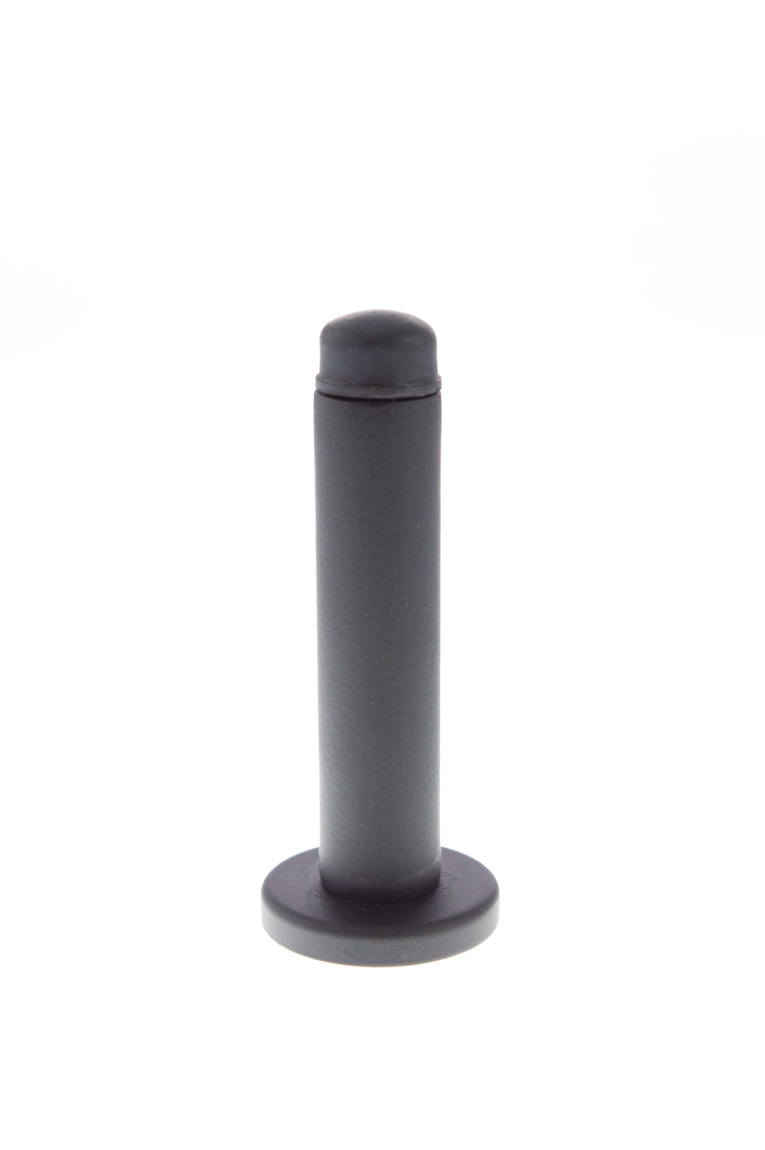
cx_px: 382
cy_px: 575
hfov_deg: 17.5
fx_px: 2491
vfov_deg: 26.0
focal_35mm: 78
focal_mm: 52
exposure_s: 1/400
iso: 200
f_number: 5.6
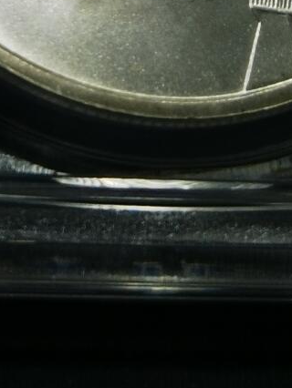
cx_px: 146
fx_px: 2562
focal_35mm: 228
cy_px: -374
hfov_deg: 6.5
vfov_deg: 8.3
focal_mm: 6.67
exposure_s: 1/129
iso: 50
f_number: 1.9
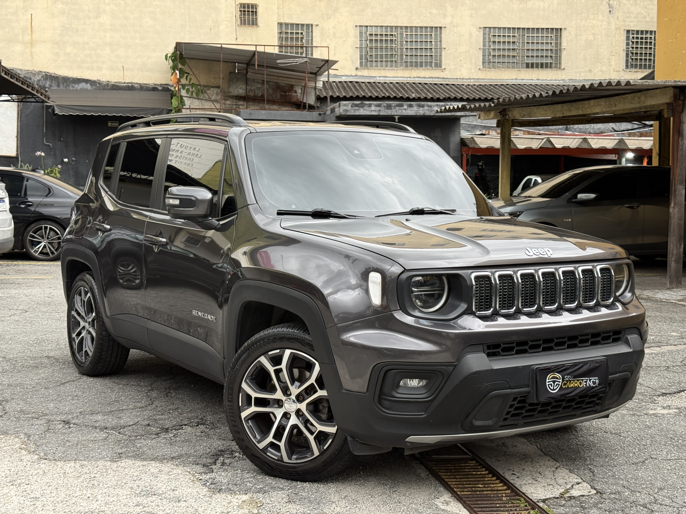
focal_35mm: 48
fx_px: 951
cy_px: 257
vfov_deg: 30.3
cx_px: 343
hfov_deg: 39.7
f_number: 1.78
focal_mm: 6.76
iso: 100
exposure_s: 1/69
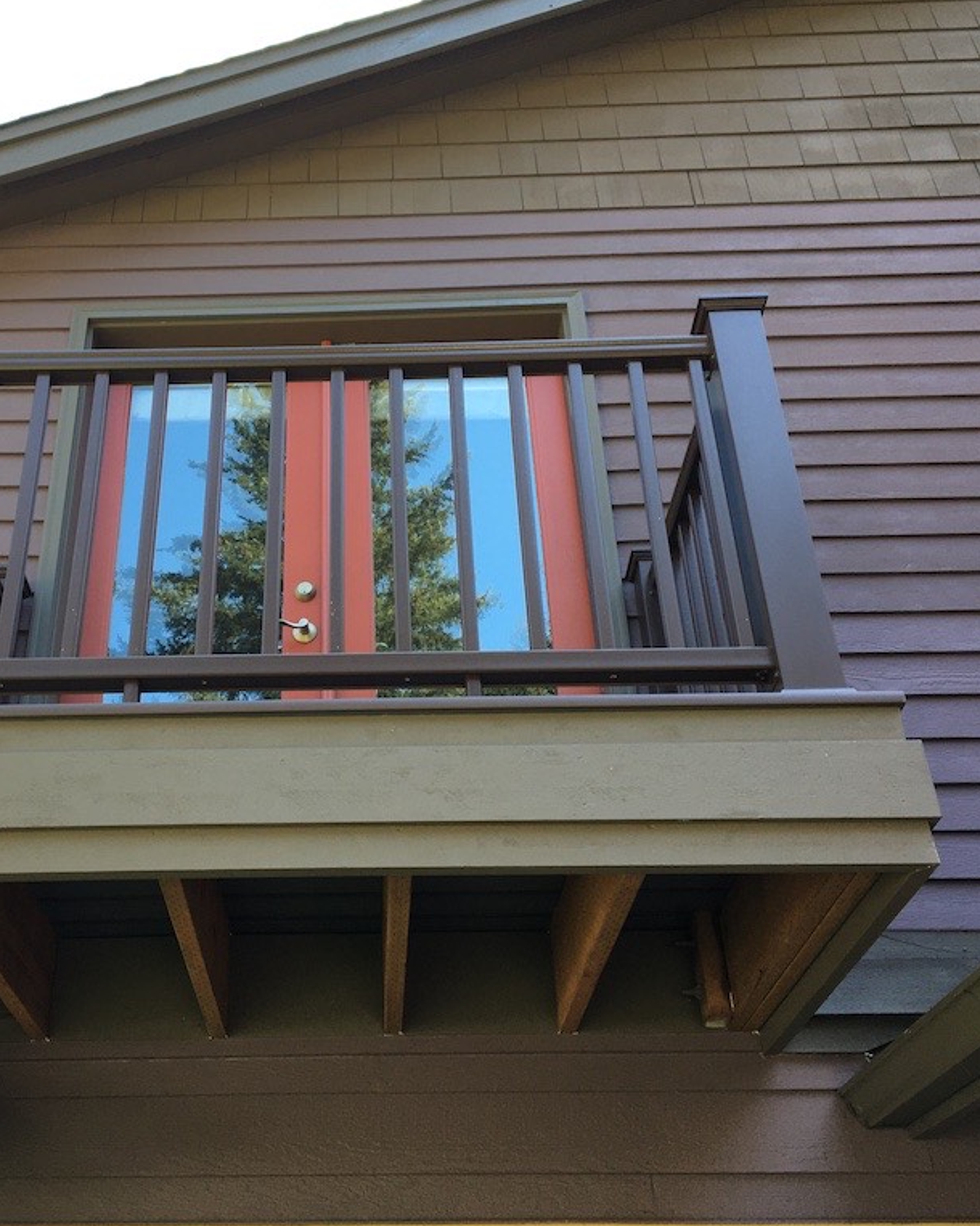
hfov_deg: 38.7
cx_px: 331
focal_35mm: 38
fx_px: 1378
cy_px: 614
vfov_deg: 47.9
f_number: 2.2
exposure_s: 1/120
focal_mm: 4.15
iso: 40
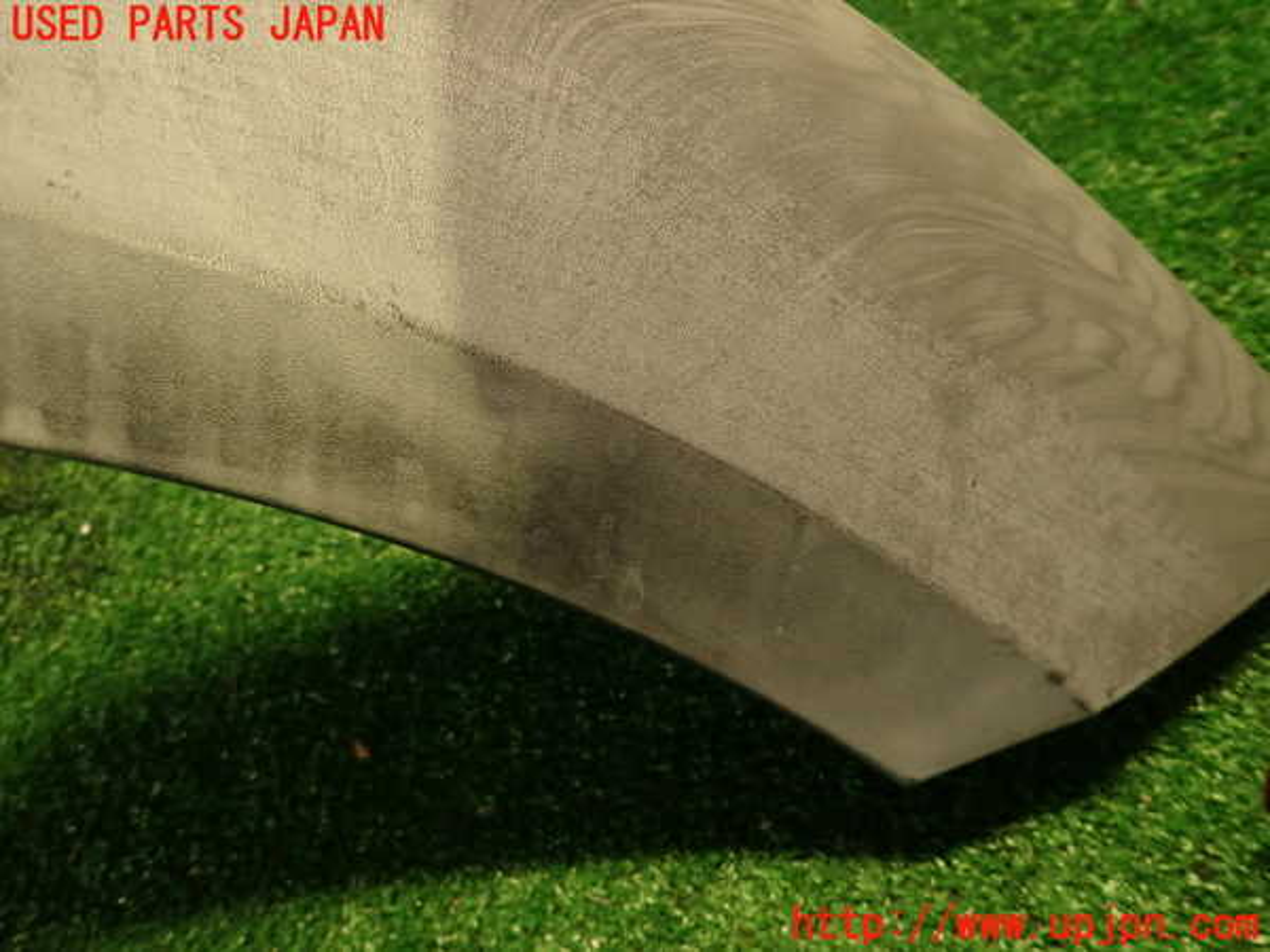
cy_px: 476
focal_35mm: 25
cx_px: 635
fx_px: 917
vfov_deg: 54.9
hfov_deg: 69.4
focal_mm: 4.5
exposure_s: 1/30
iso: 250
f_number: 2
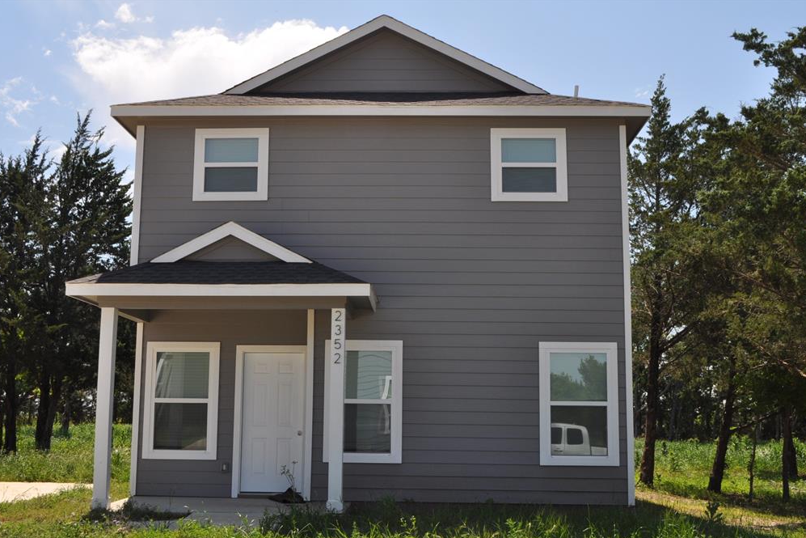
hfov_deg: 48.5
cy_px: 273
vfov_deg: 33.4
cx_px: 403
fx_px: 896
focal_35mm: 40
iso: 200
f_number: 14
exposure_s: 1/200
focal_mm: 26
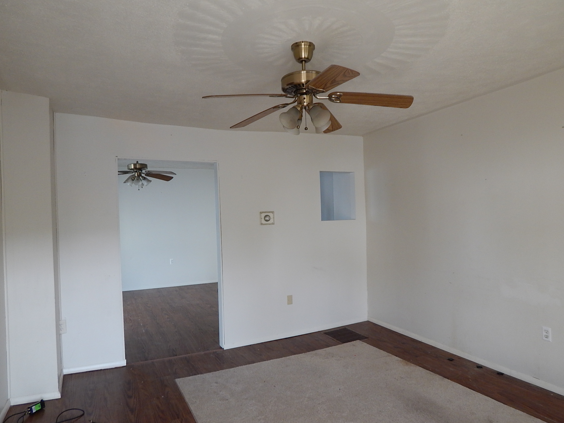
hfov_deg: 71.6
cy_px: 219
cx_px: 285
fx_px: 391
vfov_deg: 56.8
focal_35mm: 24
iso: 180
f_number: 3
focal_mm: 4
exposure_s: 1/30
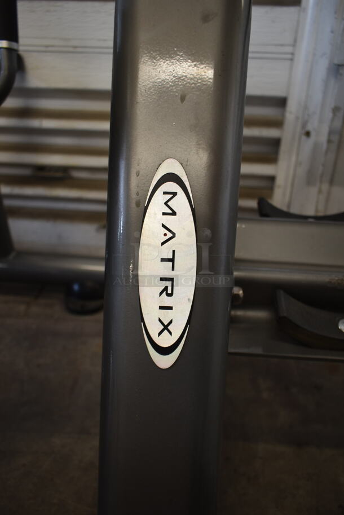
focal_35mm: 27
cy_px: 258
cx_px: 172
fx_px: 386
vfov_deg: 67.3
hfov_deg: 48.0
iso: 200
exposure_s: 1/30
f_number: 3.5
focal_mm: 18
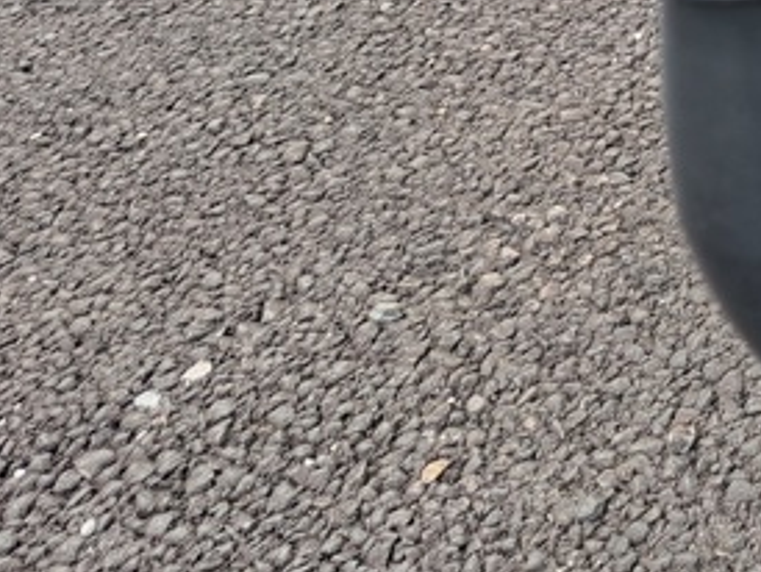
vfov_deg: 19.9
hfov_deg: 24.6
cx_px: 953
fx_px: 1540
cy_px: -100
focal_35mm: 70
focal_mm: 5.23
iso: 50
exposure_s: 1/50
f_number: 1.8
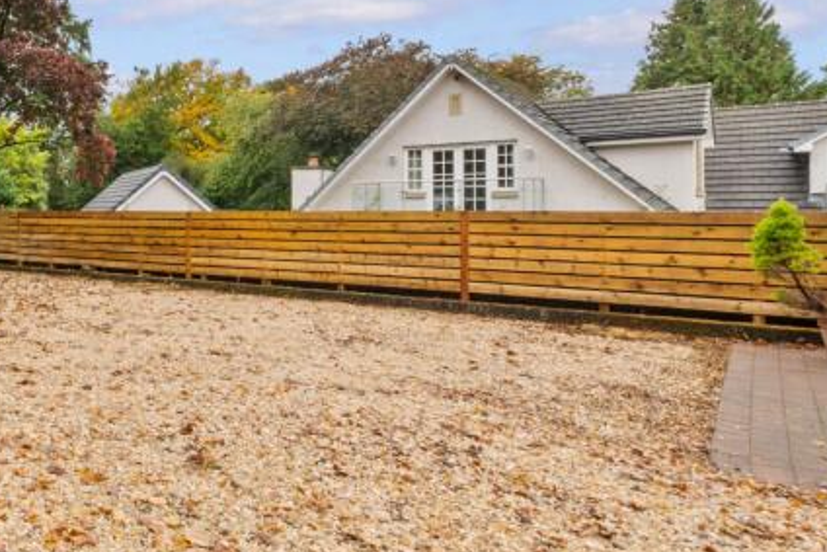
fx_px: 666
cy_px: 199
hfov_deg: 51.4
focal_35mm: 29
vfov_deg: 44.5
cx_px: 6
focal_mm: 12
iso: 640
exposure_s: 1/2.5
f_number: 22
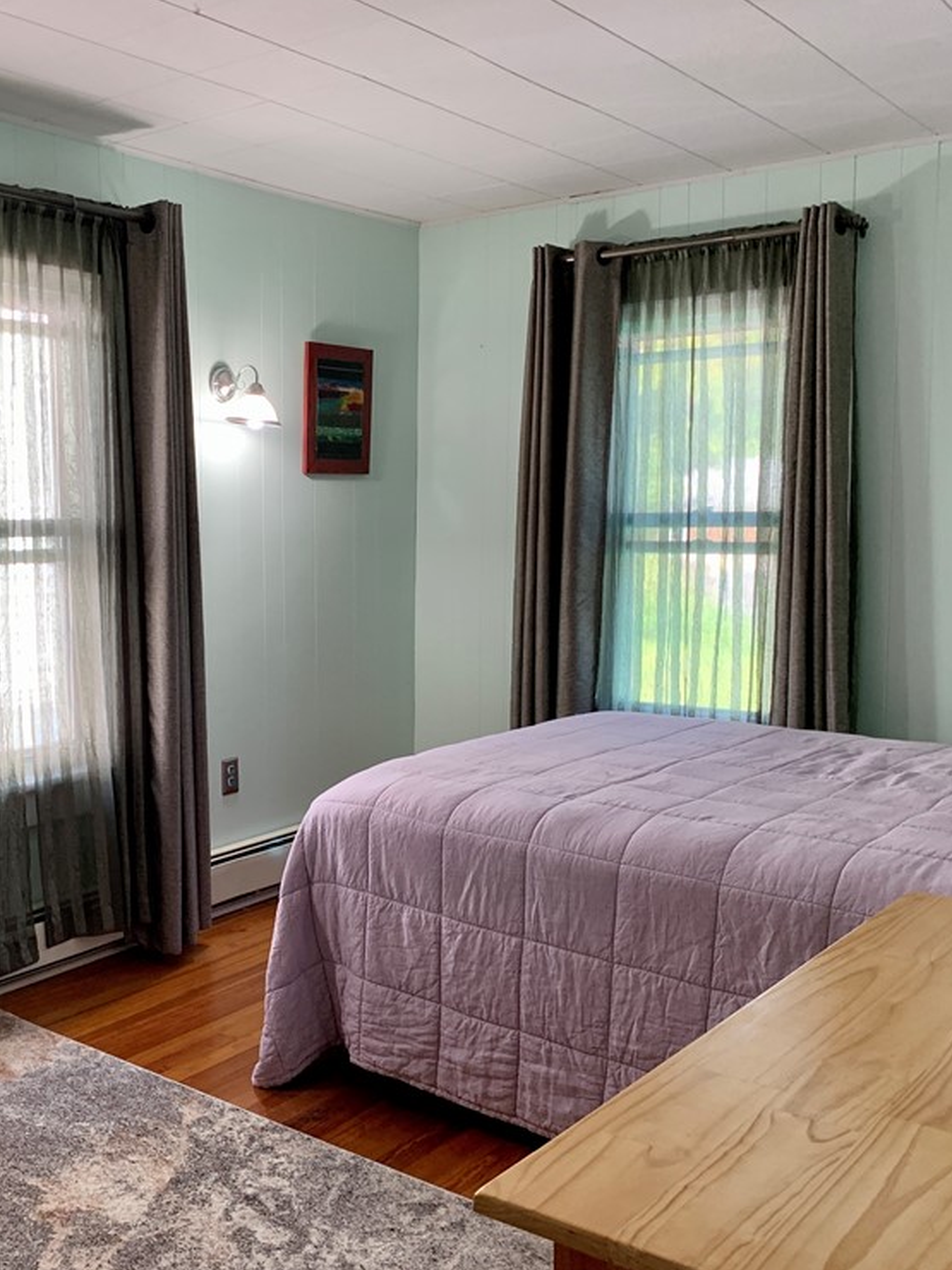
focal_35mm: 36
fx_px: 1320
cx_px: 245
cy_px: 644
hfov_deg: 38.7
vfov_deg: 51.4
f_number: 1.8
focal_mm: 4.25
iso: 100
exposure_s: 1/60
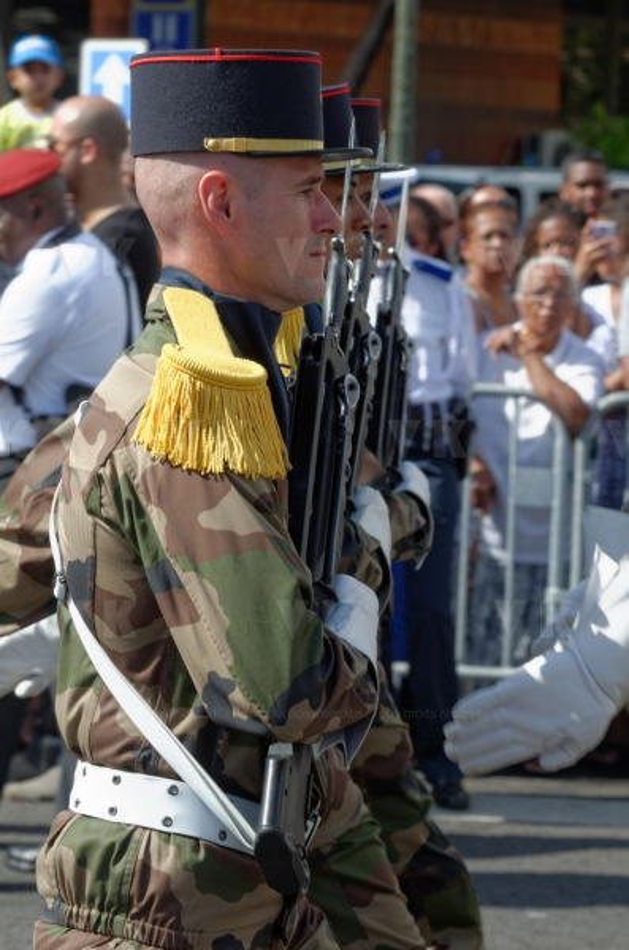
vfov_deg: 13.1
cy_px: 475
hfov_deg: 8.7
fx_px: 4149
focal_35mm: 158
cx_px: 314
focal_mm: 105
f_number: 8
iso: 200
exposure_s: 1/320
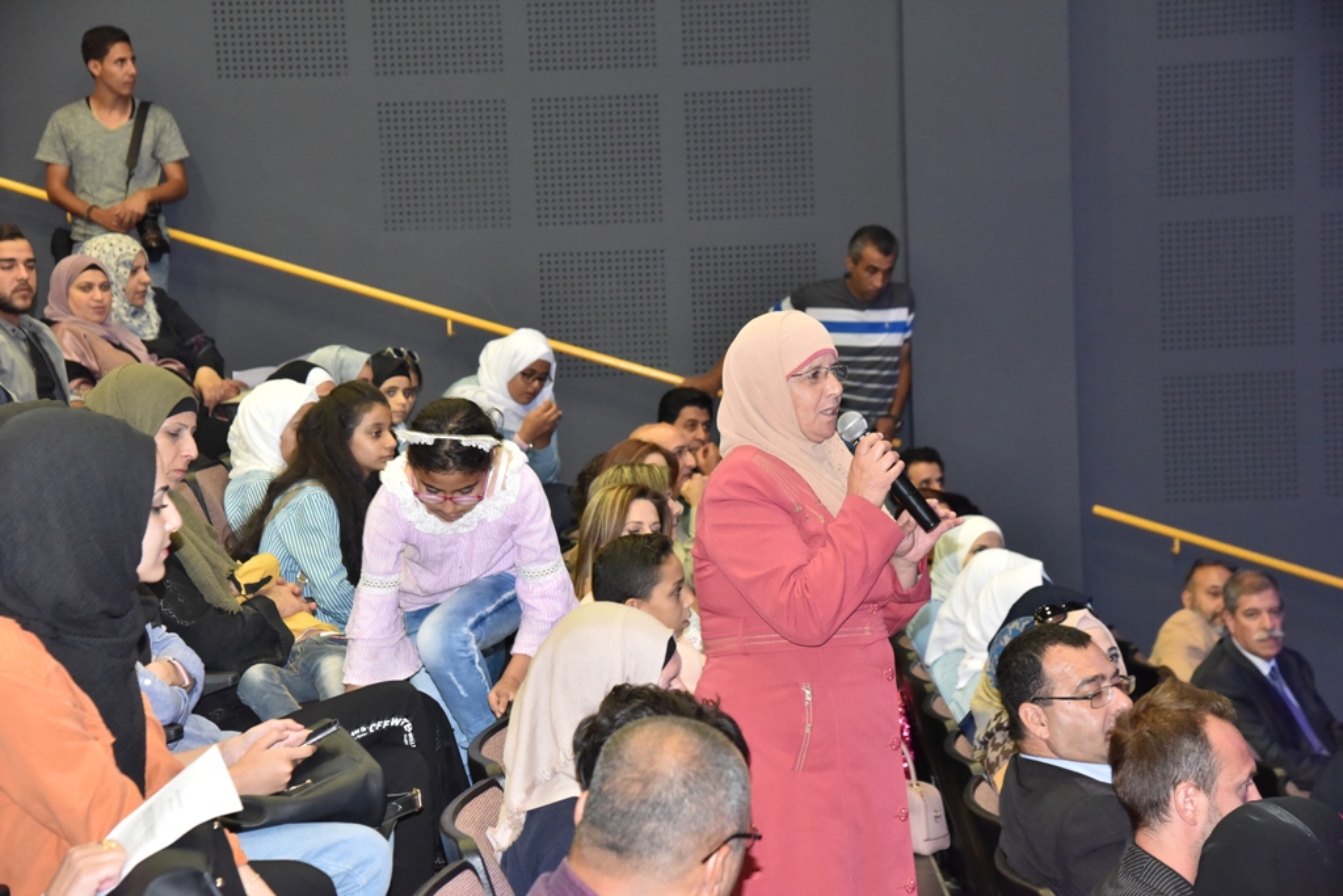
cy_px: 448
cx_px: 672
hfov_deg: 28.8
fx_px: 2612
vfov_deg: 19.5
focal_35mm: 70
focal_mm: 70
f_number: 7.1
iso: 3200
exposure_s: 1/60
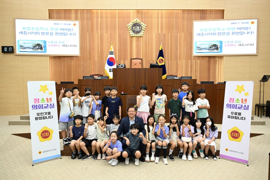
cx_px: 135
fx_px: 199
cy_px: 90
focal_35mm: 26
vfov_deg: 48.7
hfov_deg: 68.4
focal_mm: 26.5
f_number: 5
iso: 5000
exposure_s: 1/400
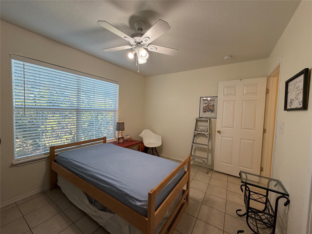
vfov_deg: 85.7
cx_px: 156
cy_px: 117
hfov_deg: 102.1
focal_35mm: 14
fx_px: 126
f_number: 2.2
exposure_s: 1/120
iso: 200
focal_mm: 2.22
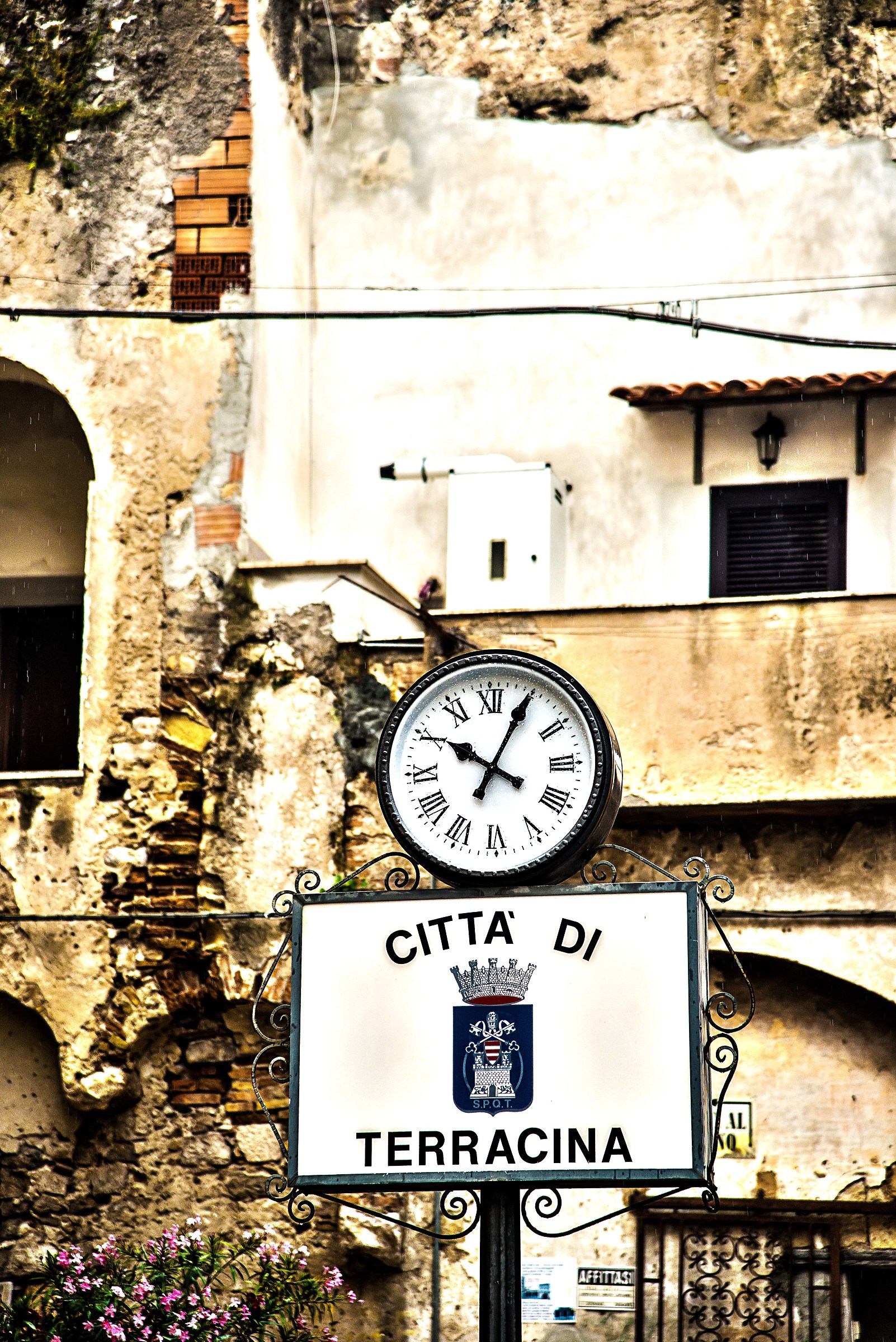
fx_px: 4476
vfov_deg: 17.1
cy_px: 671
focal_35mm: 120
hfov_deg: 11.4
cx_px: 448
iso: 500
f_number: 4.5
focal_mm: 120
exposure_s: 1/320
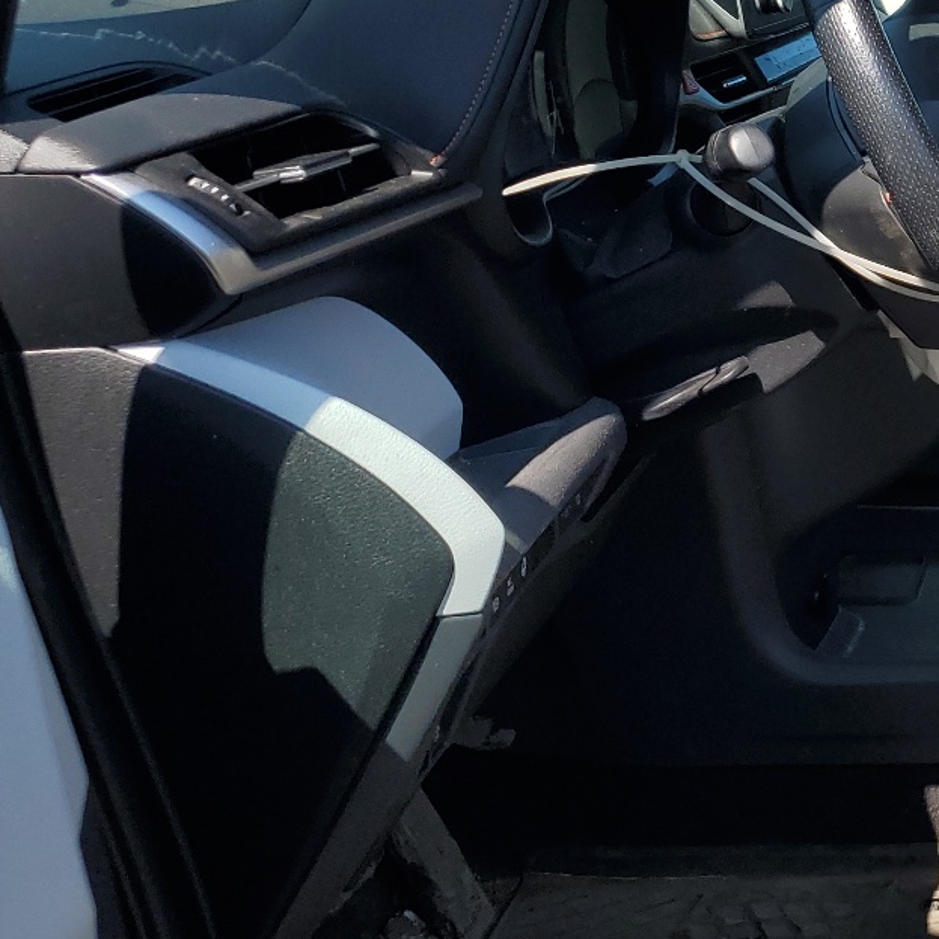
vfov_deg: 28.9
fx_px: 1811
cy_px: 329
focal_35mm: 59
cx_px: 1153
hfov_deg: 25.7
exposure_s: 1/1667
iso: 50
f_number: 1.5
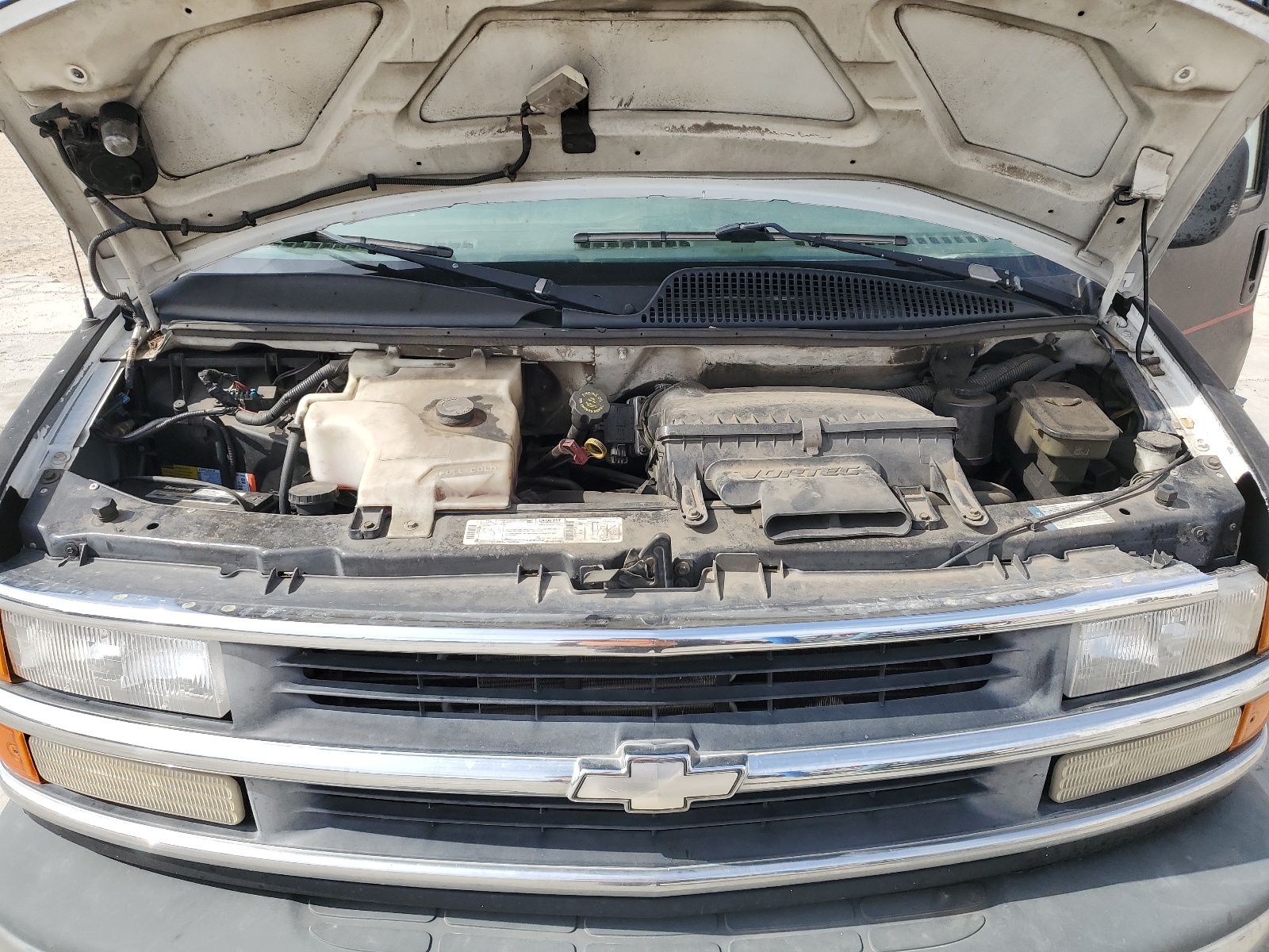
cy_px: 476
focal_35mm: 26
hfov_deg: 67.3
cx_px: 634
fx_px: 953
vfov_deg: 53.1
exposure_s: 1/1667
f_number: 1.5
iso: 50
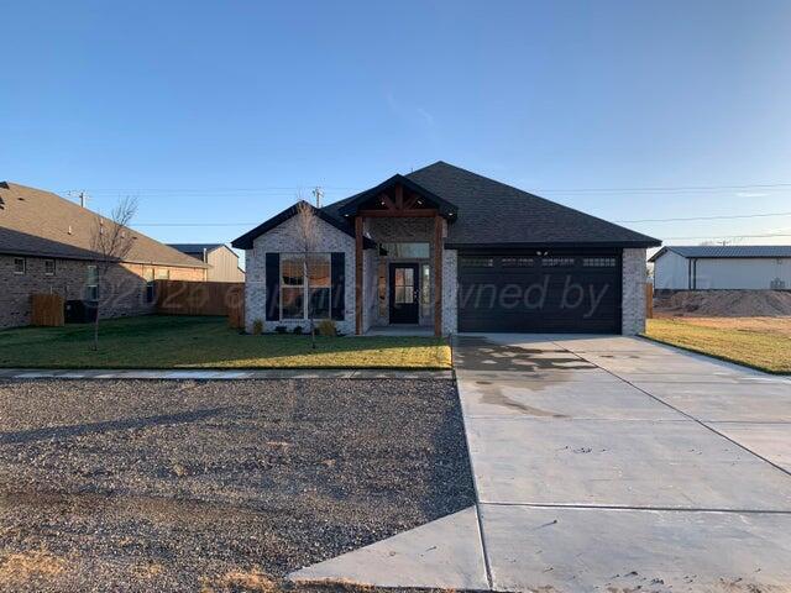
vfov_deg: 53.1
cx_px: 396
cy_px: 296
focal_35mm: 26
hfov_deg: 67.3
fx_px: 594
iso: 25
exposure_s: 1/936
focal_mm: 4.25
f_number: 1.8
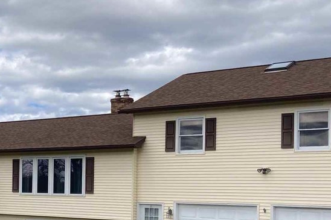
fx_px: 625
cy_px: 189
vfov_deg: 19.7
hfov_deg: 28.2
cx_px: 14
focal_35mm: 68
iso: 20
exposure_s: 1/2703
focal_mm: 3.99
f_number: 1.8
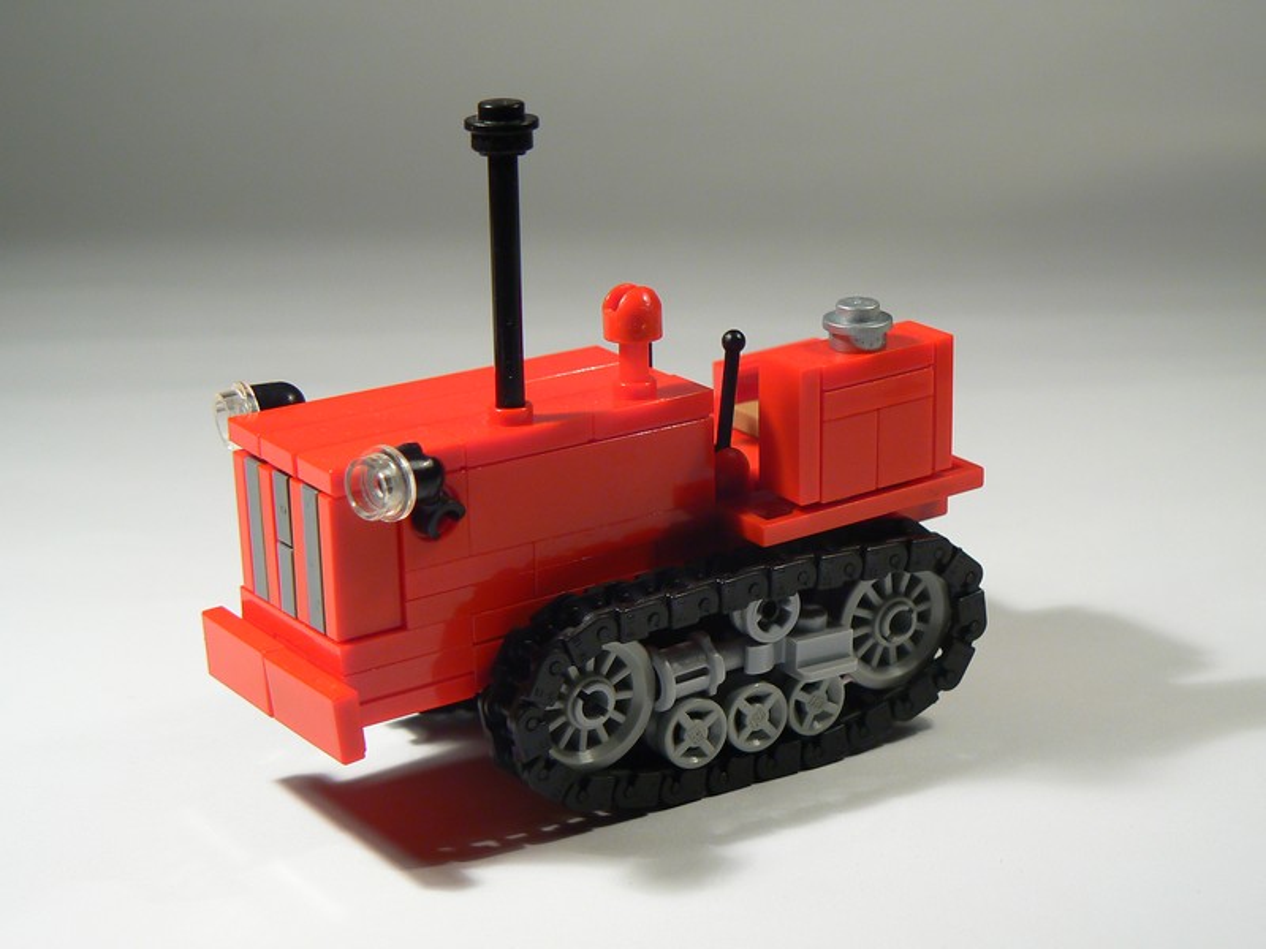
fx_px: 2706
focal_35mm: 74
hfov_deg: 26.3
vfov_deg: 19.9
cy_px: 474
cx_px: 633
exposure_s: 1/15
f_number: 3.2
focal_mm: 12.4
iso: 80
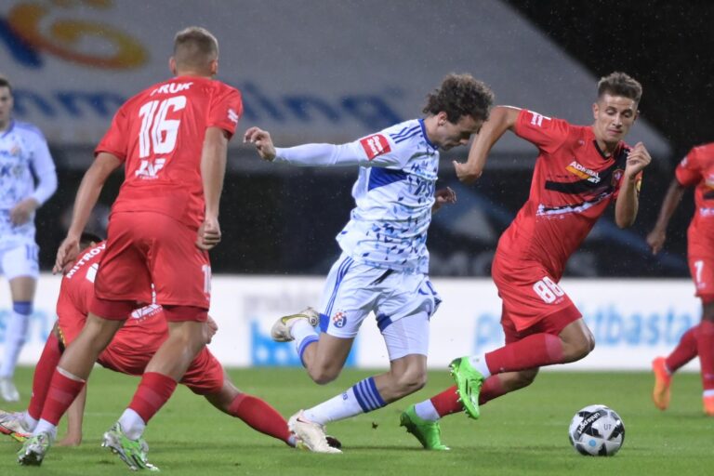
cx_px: 357
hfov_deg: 5.2
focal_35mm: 400
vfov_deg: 3.4
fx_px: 7933
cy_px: 238
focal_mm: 400
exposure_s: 1/3200
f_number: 4
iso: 8000
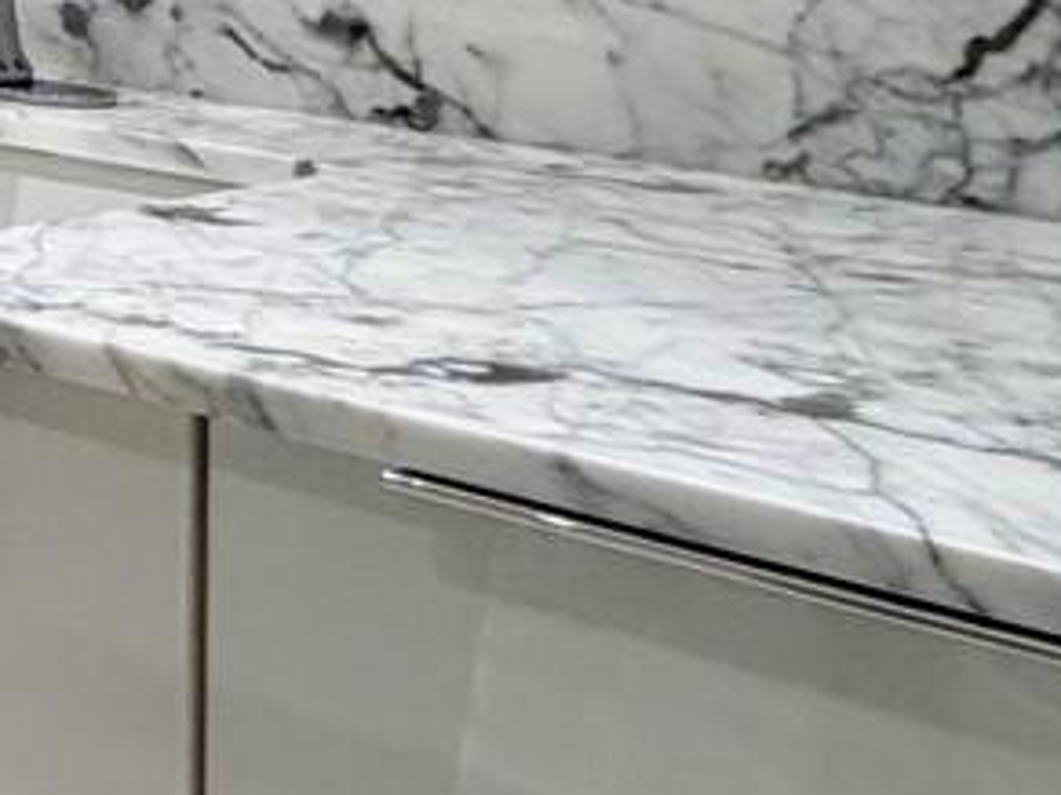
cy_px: -270
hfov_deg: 15.5
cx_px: -1400
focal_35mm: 77
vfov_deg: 17.8
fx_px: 2359
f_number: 2.2
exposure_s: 1/120
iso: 160
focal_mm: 2.22
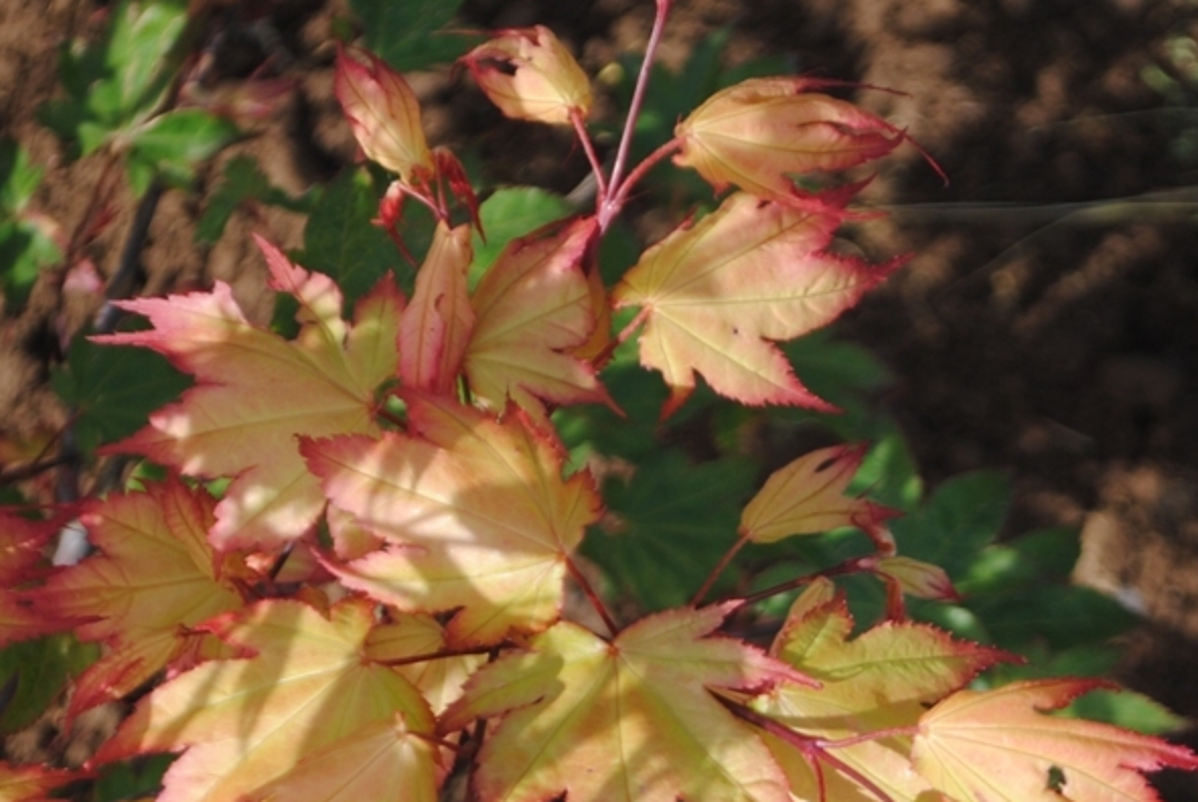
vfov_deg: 9.6
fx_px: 4761
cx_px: 608
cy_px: 692
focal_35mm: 143
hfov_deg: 14.3
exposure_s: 1/200
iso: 100
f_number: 7.1
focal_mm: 55
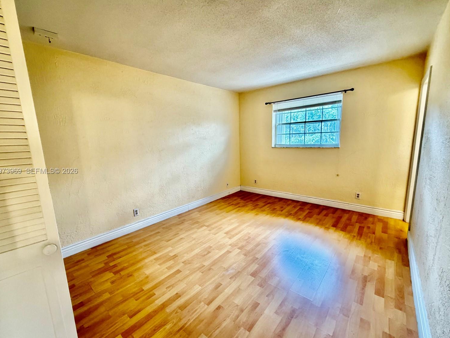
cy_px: 171
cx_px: 225
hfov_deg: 98.2
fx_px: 195
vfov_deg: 81.7
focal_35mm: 15
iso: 400
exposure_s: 1/60
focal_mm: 2.22
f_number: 2.2
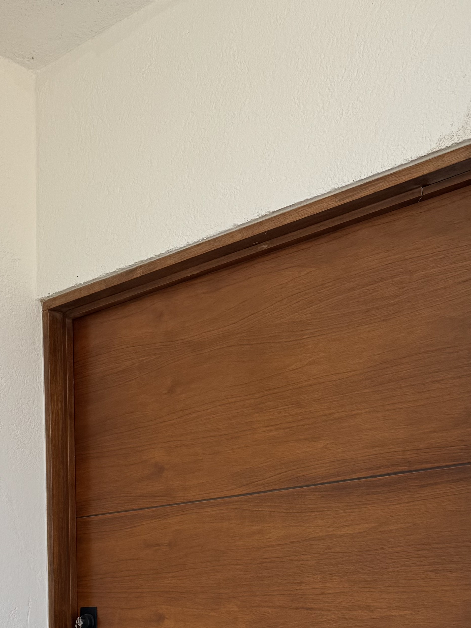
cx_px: 65
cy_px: 669
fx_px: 998
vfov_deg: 31.5
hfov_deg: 25.9
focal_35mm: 55
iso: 80
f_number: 1.78
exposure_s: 1/1059
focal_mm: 6.76
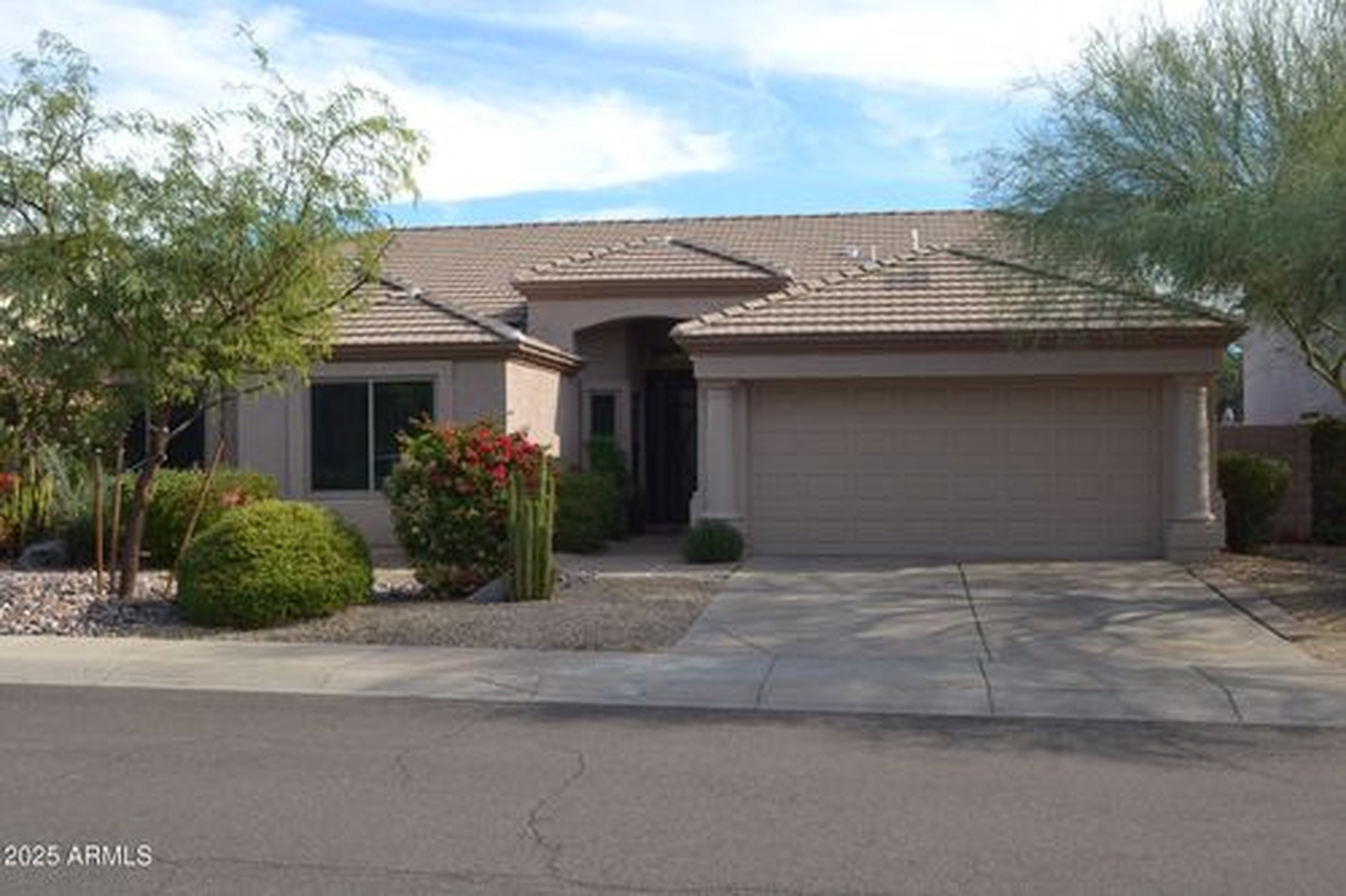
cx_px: 673
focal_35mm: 39
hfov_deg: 49.6
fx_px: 1458
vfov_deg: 34.2
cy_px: 448
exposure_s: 1/200
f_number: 8
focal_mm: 26
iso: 100
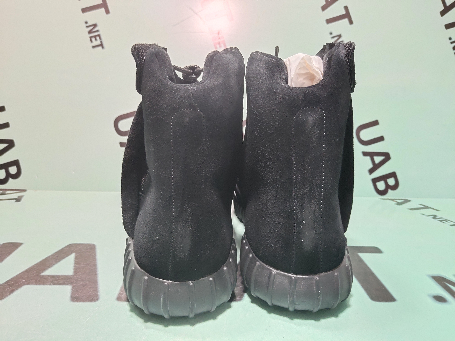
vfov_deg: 46.8
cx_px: 228
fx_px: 394
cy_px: 170
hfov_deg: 60.0
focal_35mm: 30
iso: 50
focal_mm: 4.35
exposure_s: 1/256
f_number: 1.79
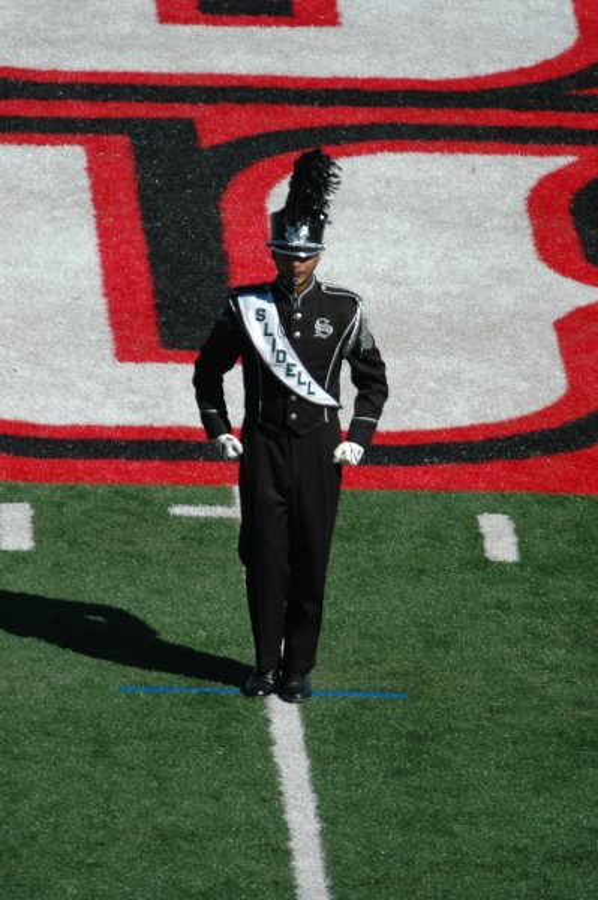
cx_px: 299
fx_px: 14975
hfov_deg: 2.3
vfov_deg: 3.4
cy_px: 450
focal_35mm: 600
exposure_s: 1/1000
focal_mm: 400
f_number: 5.6
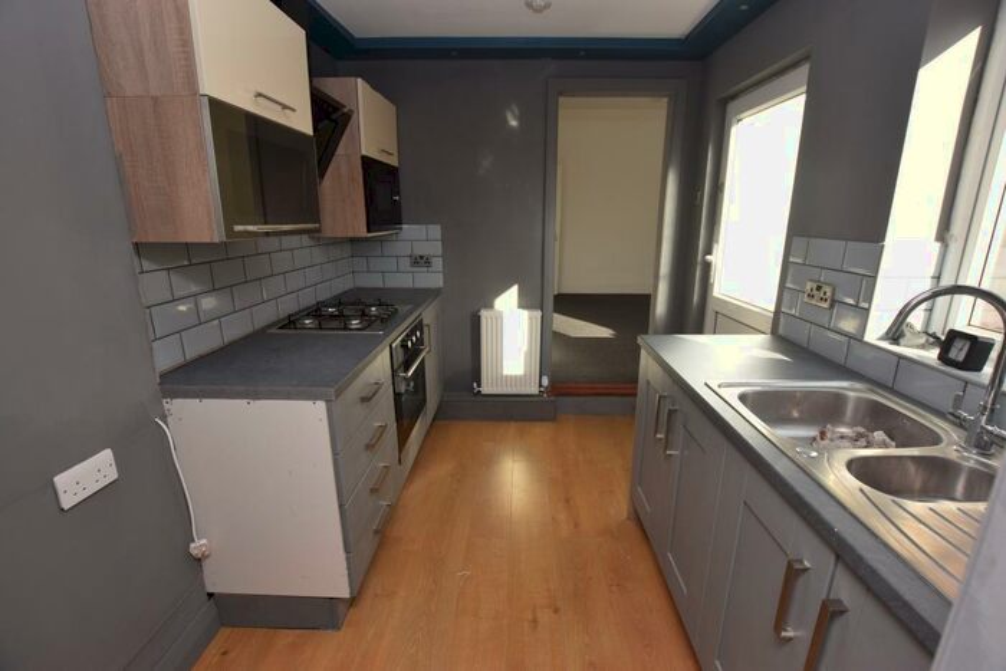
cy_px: 336
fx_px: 419
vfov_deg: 77.4
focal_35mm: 15
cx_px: 503
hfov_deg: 100.4
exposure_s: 1/125
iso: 220
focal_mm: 10
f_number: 5.6
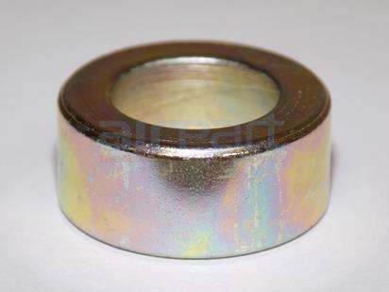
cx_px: 194
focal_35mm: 190
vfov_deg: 7.8
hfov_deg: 10.4
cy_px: 146
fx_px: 2135
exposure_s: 1/30
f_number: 5.4
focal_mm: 33.7
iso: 200
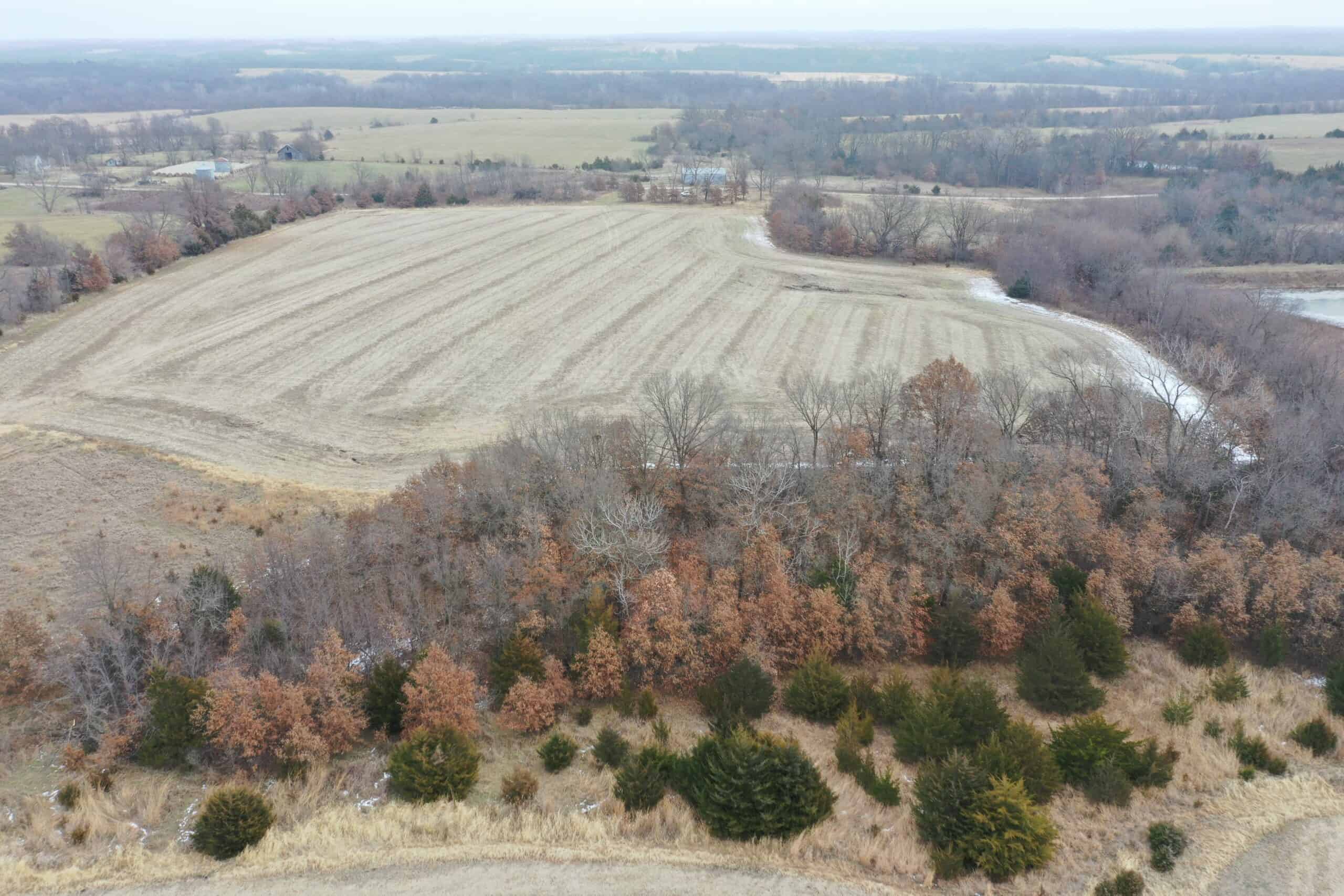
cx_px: 672
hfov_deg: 65.5
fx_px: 1045
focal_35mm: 28
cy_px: 448
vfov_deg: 46.4
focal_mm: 10.26
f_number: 4.5
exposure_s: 1/120
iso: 100
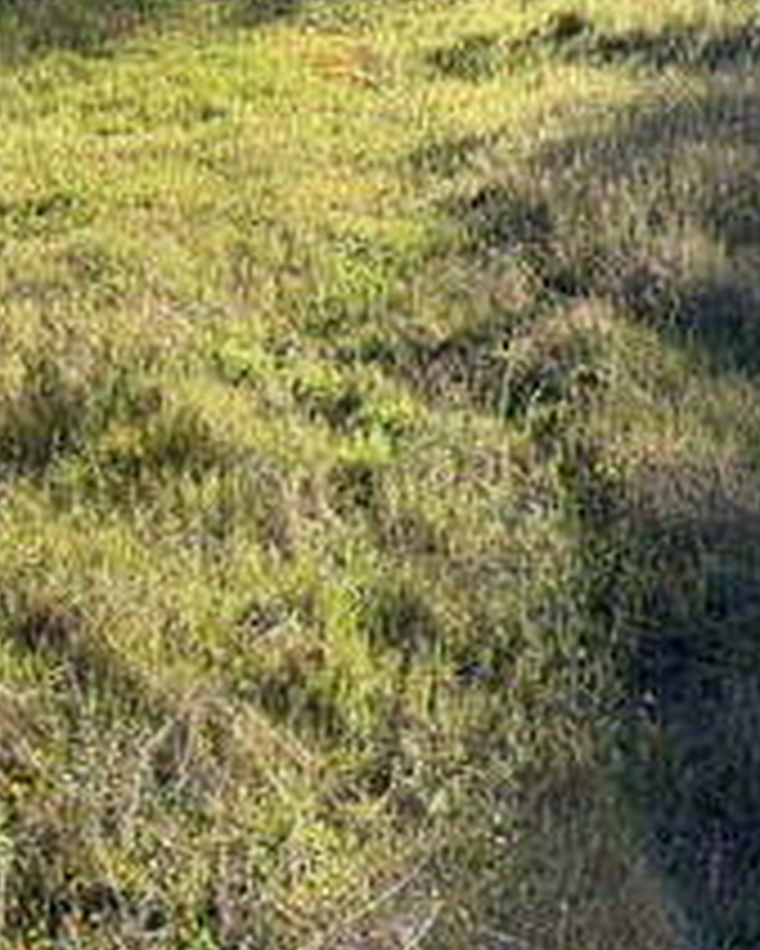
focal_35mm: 71
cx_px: -202
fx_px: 1995
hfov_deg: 20.0
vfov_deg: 25.6
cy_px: 41
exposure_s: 1/1727
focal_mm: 6.76
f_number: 1.78
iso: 100
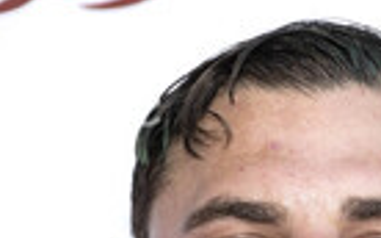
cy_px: 526
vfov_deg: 4.2
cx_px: 320
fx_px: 3185
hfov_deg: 6.8
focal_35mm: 307
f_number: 5.6
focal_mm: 104
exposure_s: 1/200
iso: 400
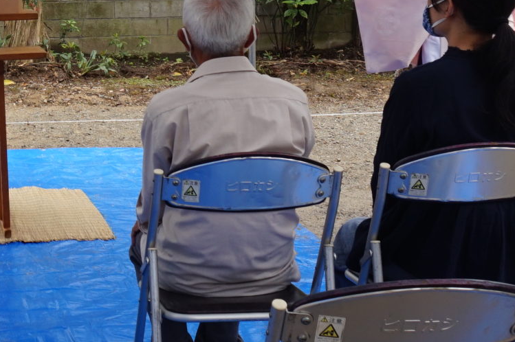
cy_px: 26
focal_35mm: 82
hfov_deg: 23.0
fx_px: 1172
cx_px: -84
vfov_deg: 16.4
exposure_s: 1/80
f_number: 7.1
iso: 100
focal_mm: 16
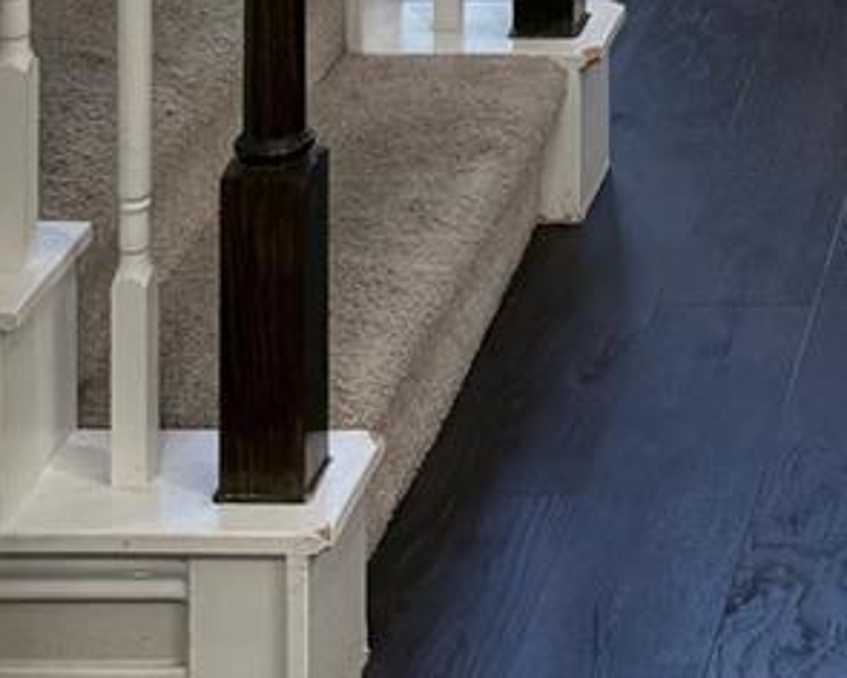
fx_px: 3058
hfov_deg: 14.8
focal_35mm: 122
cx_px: 1215
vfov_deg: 10.2
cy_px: -1161
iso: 160
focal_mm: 6.76
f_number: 1.78
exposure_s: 1/240
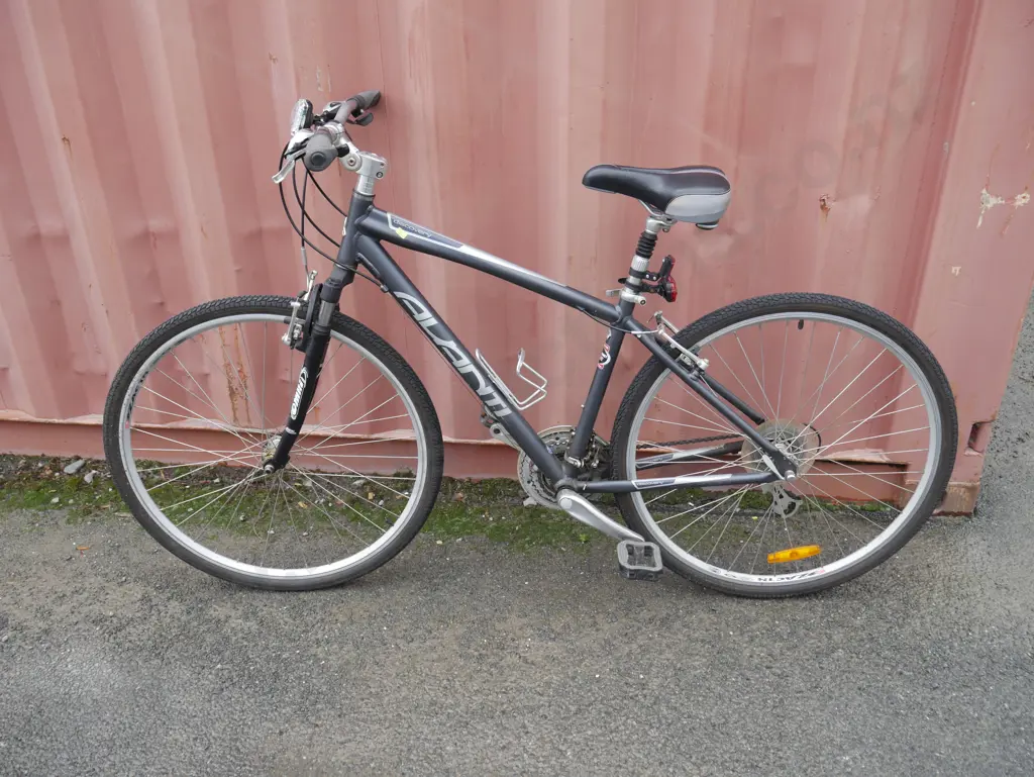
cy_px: 388
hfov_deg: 59.9
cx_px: 517
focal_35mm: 30
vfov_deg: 46.8
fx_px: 897
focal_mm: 15
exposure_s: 1/160
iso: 200
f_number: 4.5
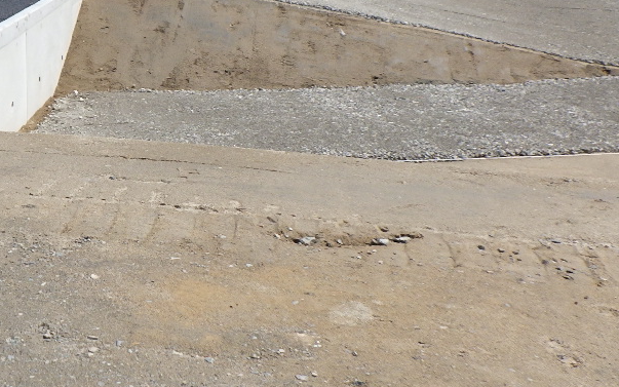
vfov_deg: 20.5
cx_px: 62
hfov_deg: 31.0
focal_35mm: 63
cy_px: 111
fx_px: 1063
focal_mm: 5
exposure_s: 1/1000
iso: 125
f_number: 4.2
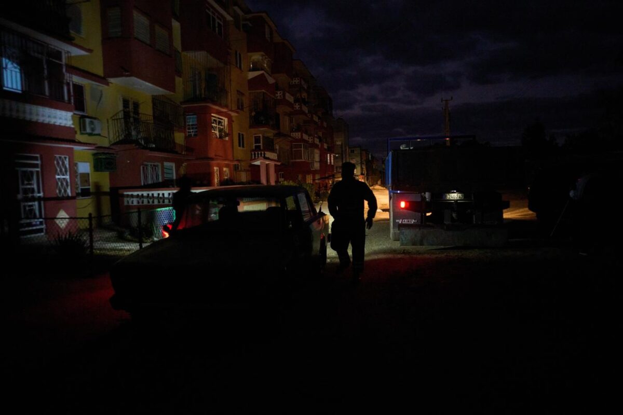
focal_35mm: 35
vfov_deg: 37.9
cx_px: 312
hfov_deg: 54.4
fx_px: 606
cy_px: 208
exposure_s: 1/50
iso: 8000
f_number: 2
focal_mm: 35
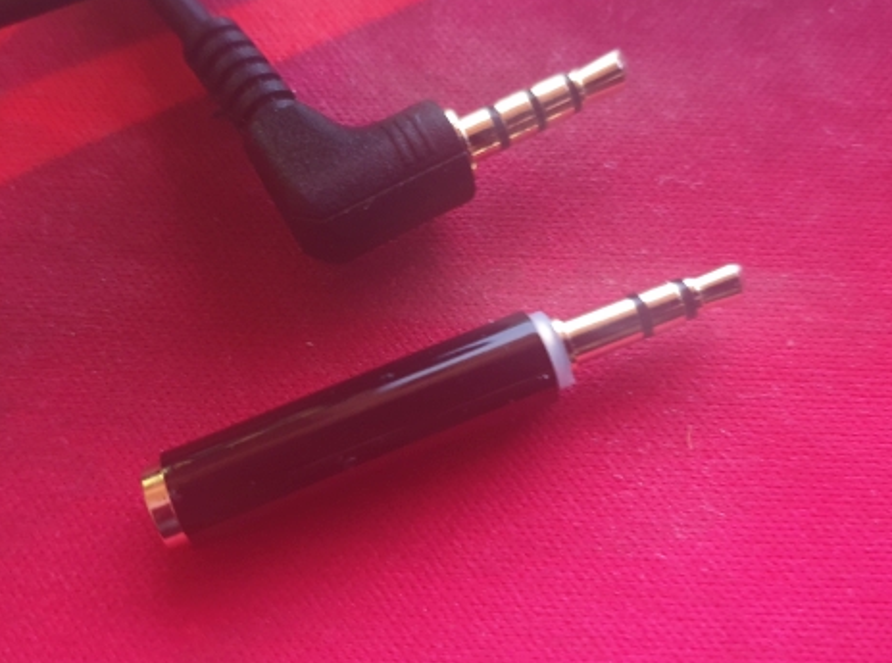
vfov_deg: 49.5
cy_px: 313
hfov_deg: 63.6
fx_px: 719
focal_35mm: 28
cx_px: 471
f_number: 1.5
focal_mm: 4.3
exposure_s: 1/10
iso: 320
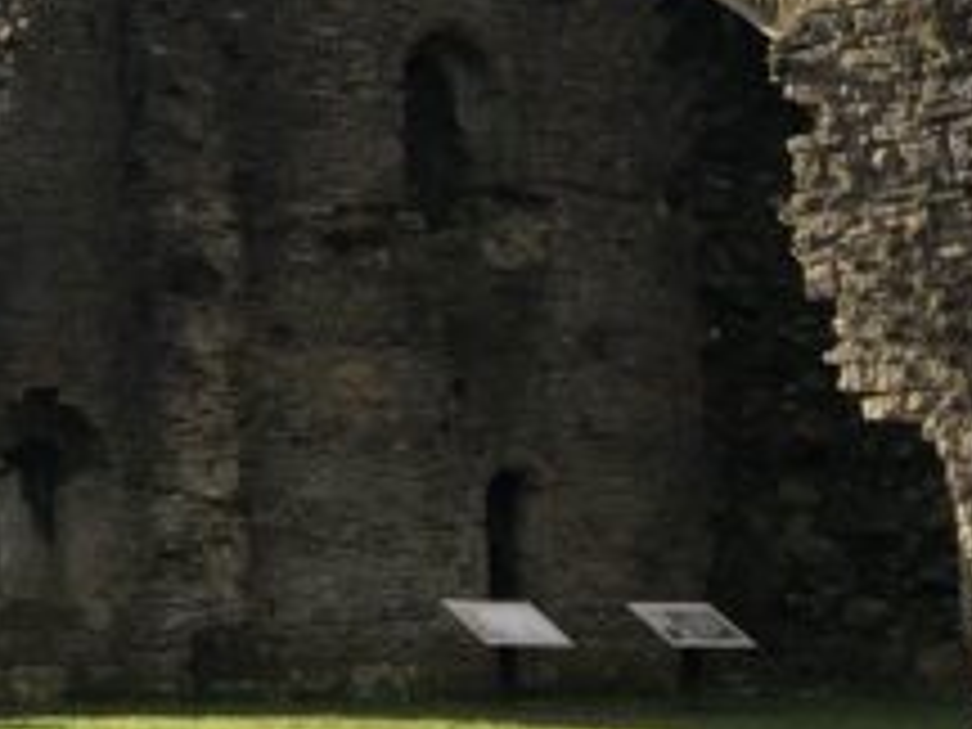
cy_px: -270
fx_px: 3735
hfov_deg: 14.7
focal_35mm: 133
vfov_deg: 10.8
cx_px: 130
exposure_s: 1/2404
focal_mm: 3.99
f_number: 1.8
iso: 20
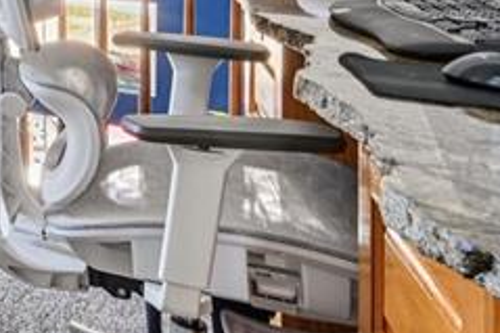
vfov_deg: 19.7
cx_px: -485
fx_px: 833
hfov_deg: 19.6
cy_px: -159
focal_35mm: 60
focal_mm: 14
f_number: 13
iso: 400
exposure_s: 1/5
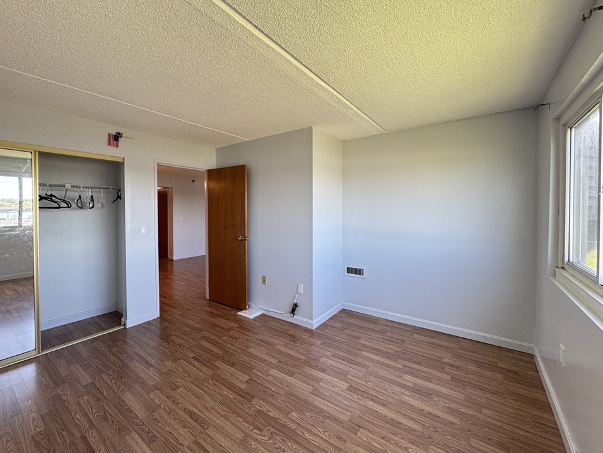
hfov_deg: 98.1
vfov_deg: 81.7
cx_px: 288
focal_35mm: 15
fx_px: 261
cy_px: 213
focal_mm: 2.22
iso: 160
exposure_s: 1/120
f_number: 2.2
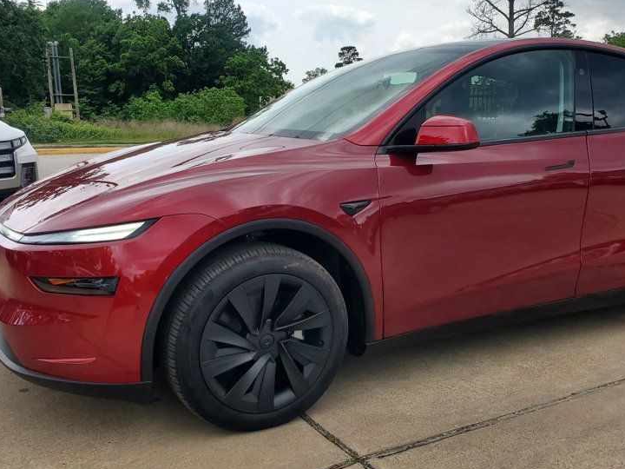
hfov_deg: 49.9
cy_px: 228
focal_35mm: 37
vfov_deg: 38.7
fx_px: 668
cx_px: 372
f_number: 2.4
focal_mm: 4.3
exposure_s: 1/1008
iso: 50
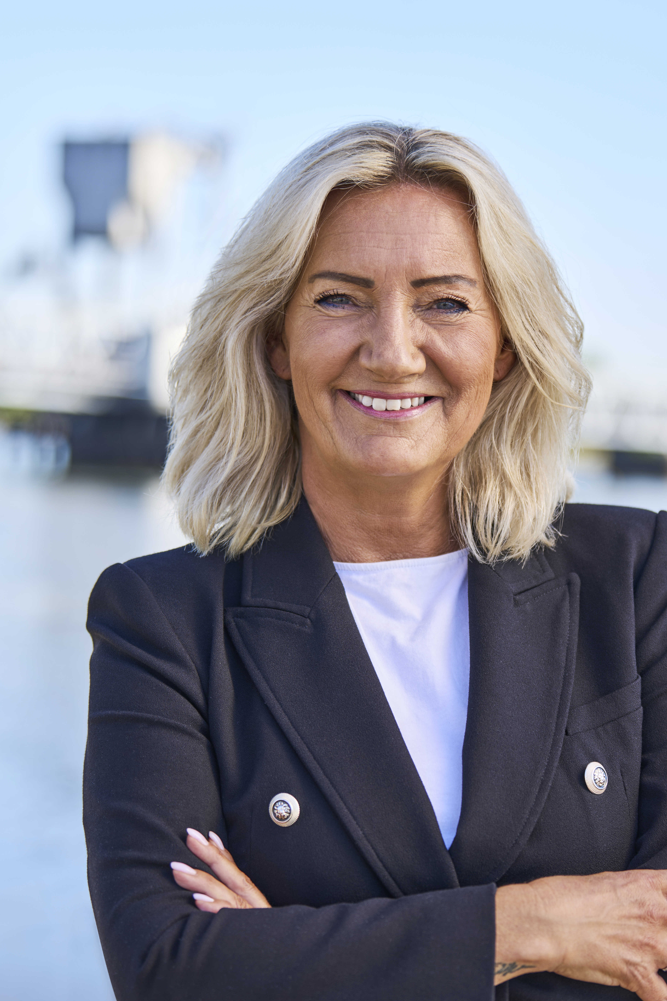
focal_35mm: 98
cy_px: 600
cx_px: 407
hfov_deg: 14.0
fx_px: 2723
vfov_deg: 20.8
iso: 50
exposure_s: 1/400
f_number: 2.8
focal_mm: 75
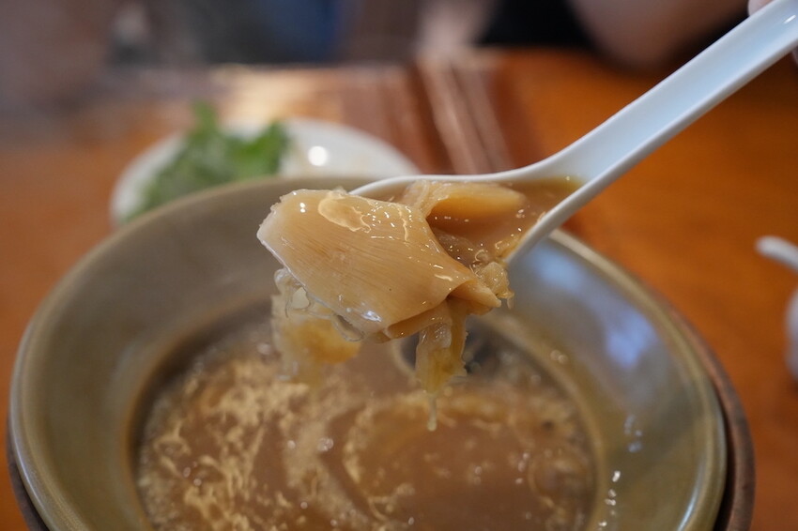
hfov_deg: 36.3
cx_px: 399
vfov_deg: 24.6
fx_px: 1219
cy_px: 266
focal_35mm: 55
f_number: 5
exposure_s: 1/60
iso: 5000
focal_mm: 55
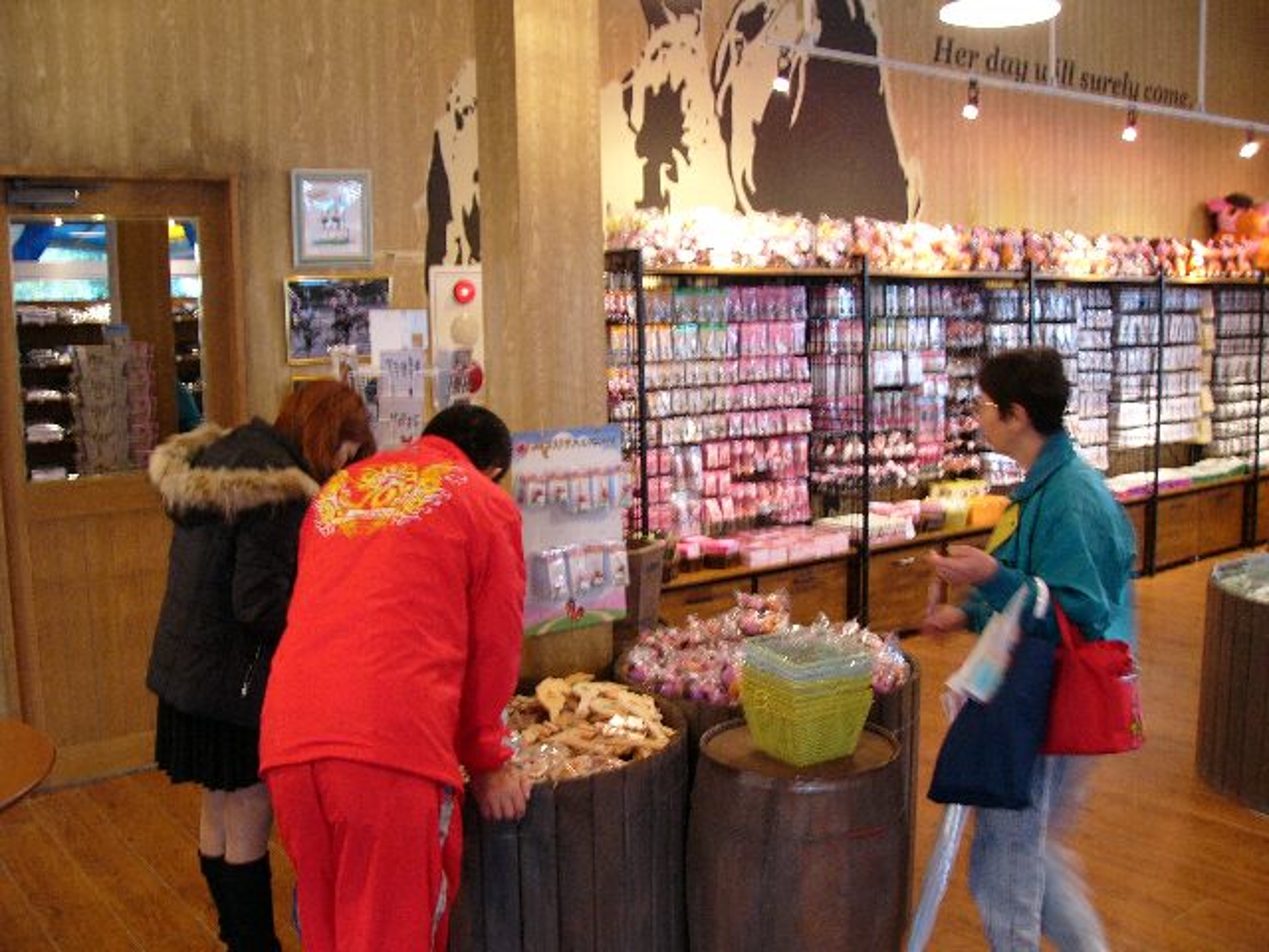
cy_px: 476
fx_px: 1320
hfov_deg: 51.4
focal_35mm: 36
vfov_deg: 39.7
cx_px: 634
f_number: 2.8
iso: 100
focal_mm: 6
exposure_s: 1/5
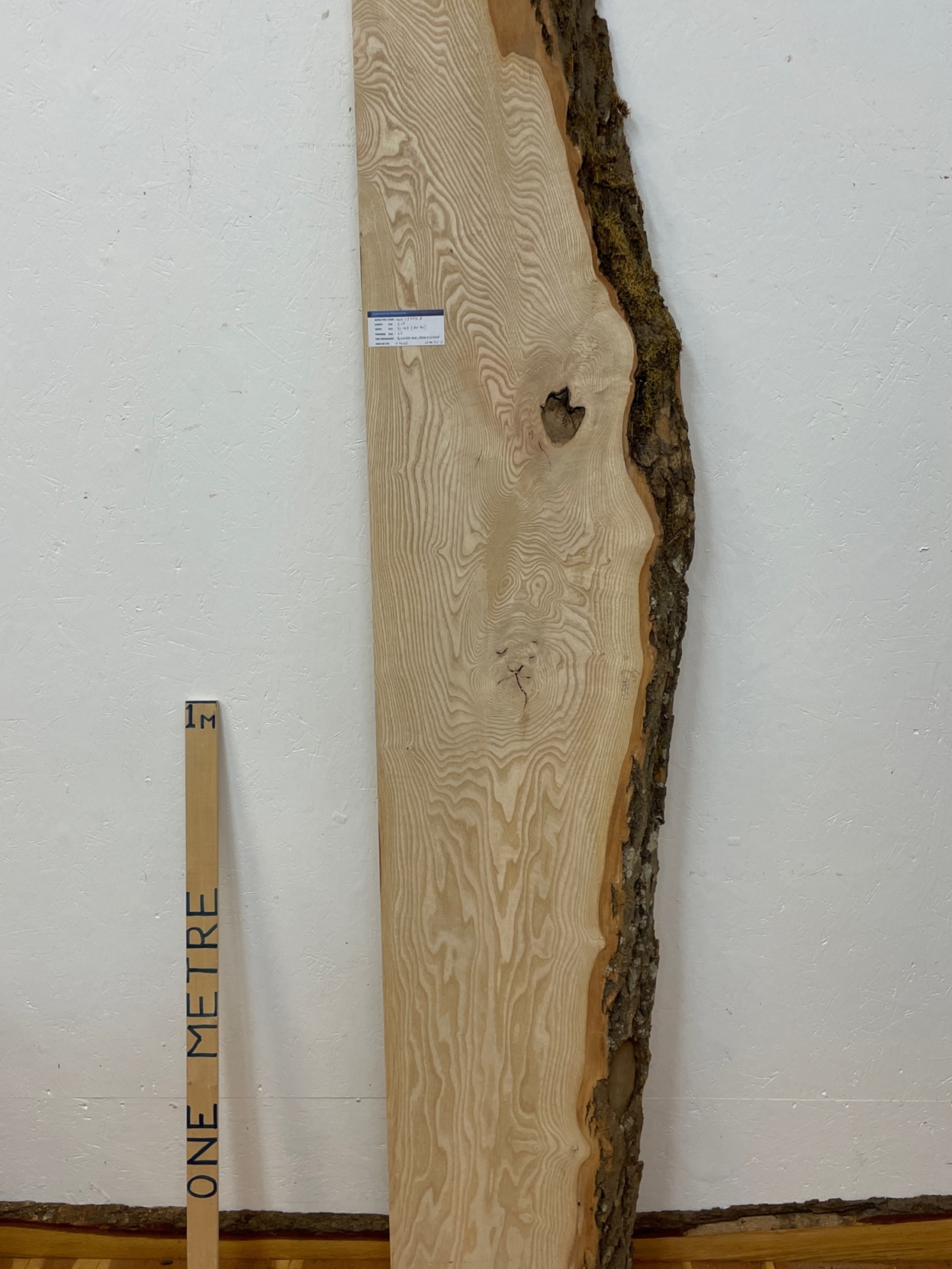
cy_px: 631
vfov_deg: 56.8
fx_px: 1173
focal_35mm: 32
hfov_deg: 44.2
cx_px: 481
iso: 80
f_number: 1.6
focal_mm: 4.2
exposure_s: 1/100
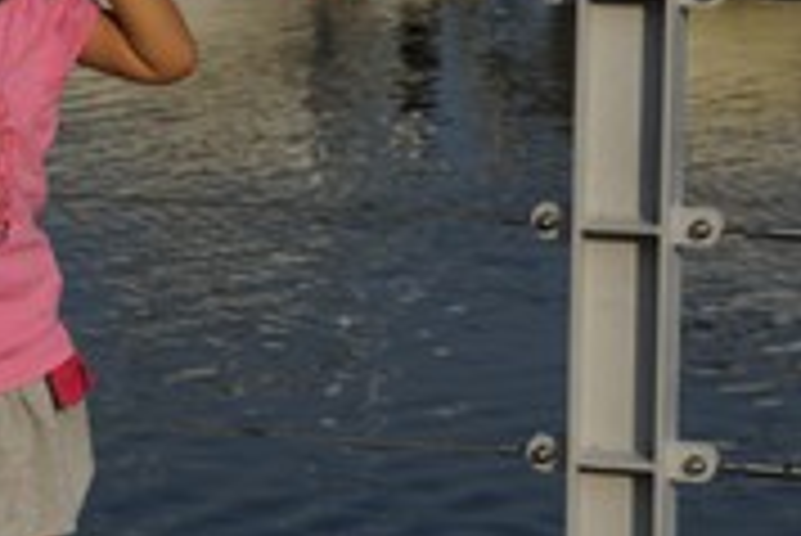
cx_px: -81
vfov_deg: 7.4
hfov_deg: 11.0
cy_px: 99
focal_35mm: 185
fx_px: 4122
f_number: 9
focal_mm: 55
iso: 200
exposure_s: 1/800
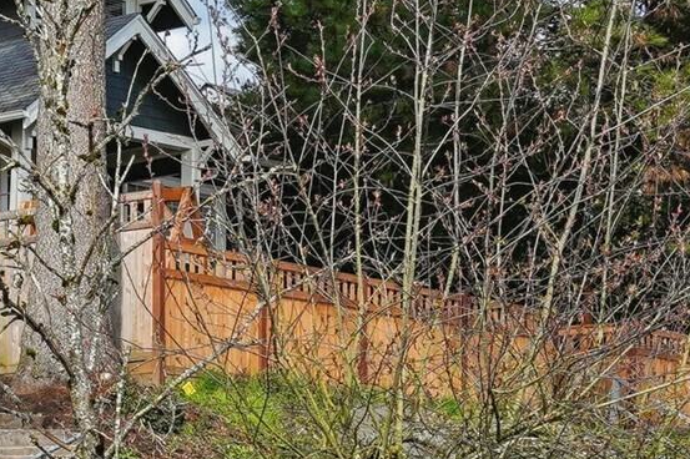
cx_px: -226
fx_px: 2471
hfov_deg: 15.1
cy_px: 181
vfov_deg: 10.6
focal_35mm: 129
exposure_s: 1/200
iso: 100
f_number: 8
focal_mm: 28
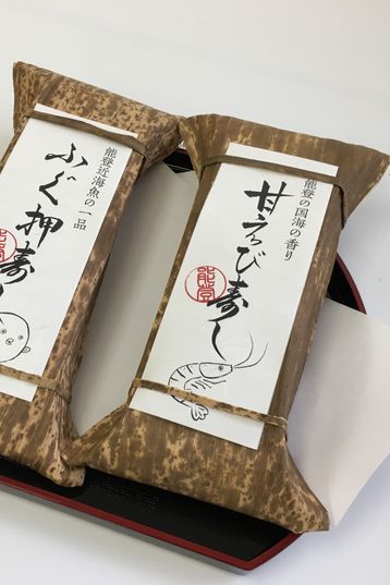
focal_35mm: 41
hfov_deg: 32.5
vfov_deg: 47.4
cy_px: 296
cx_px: 145
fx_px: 666
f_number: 2.2
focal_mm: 4.15
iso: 25
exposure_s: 1/40
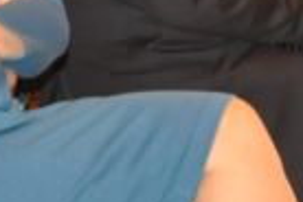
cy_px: 25
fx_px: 5125
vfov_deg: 2.3
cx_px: 75
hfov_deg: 3.4
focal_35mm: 609
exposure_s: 1/60
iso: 800
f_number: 5.6
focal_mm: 70
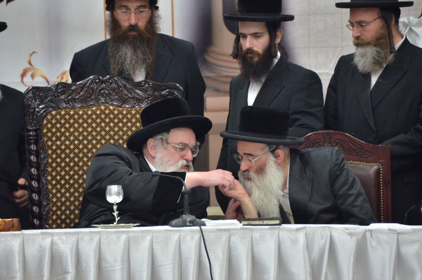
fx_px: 5264
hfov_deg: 4.6
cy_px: 140
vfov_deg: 3.0
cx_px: 211
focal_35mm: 450
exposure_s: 1/125
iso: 1600
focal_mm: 300
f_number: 5.6
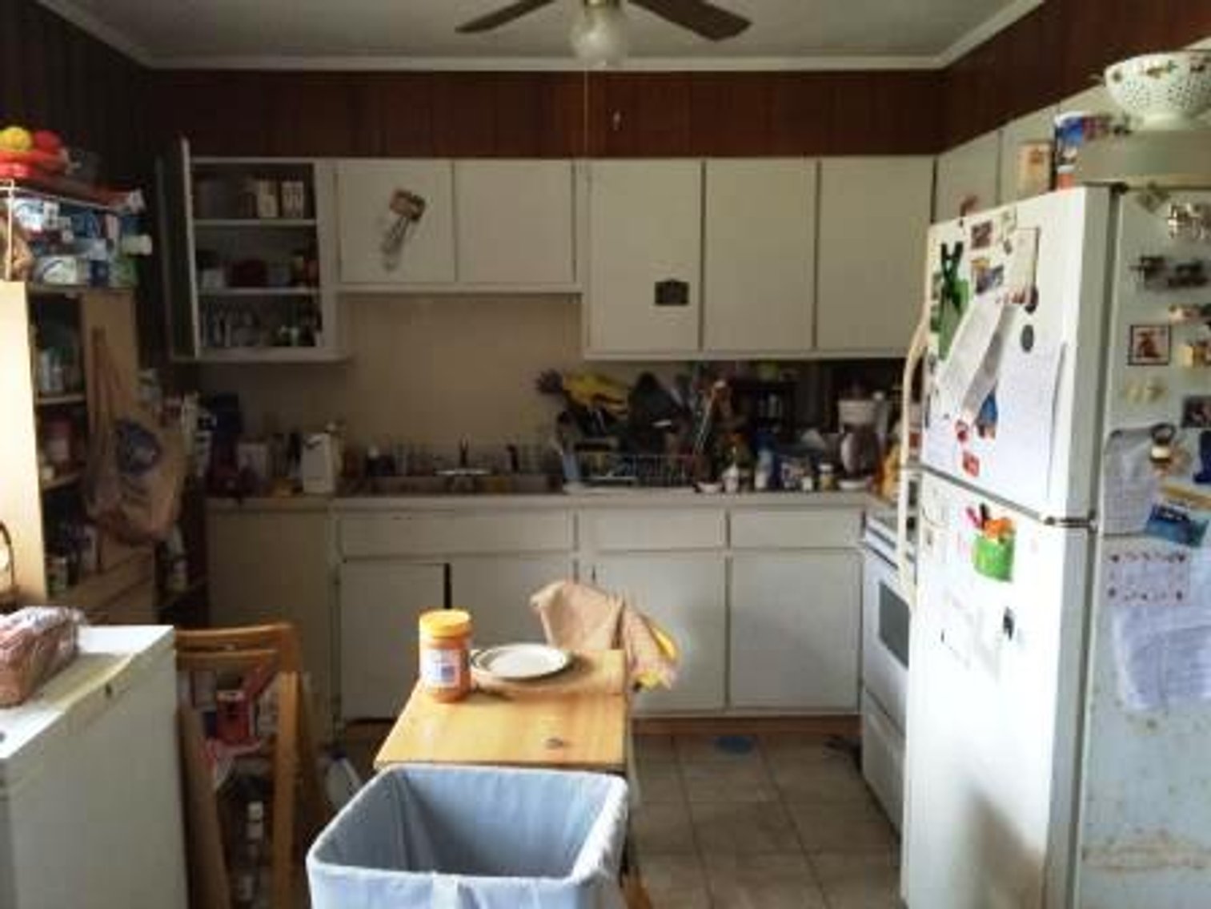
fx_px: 1015
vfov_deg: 48.2
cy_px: 454
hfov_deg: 61.7
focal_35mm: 29
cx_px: 606
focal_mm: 4.15
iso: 250
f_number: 2.2
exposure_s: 1/30
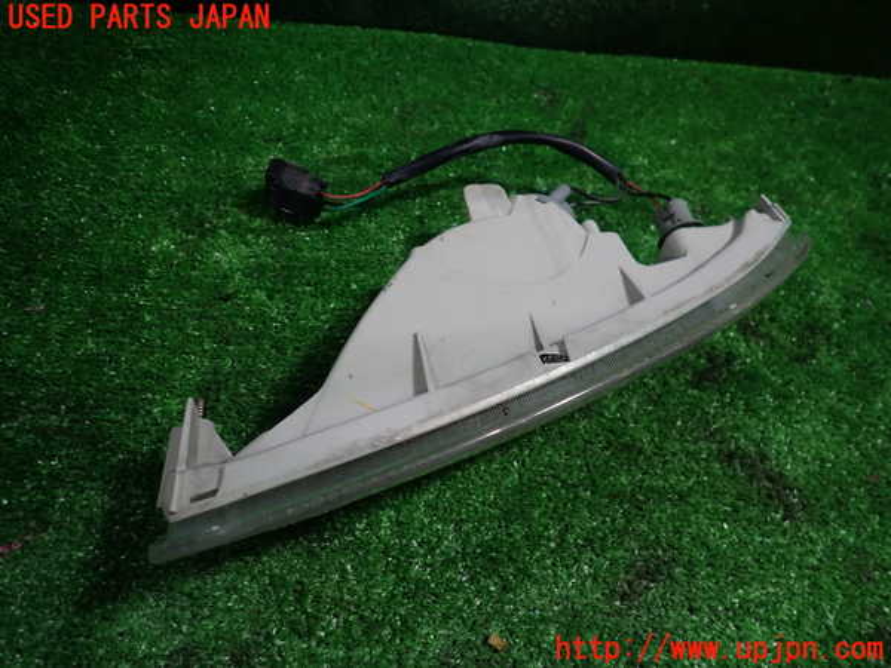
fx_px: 643
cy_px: 334
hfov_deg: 69.4
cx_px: 446
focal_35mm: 25
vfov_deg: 54.9
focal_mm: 4.5
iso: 200
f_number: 2
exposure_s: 1/50
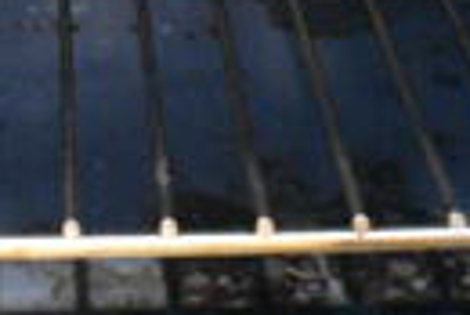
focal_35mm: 127
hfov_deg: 16.0
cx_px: 112
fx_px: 1660
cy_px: -206
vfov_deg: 10.3
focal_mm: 18
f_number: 3.5
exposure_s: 1/125
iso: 6400
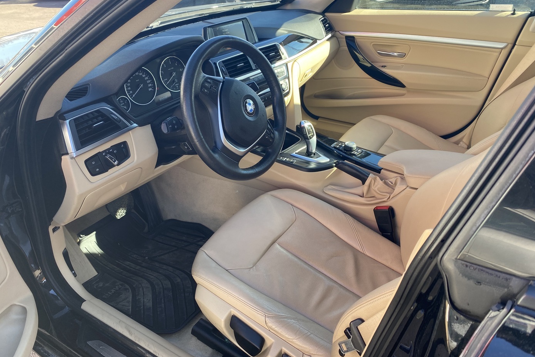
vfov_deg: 46.4
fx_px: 416
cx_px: 271
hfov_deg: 65.5
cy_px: 166
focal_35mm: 28
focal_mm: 4.25
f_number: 1.8
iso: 32
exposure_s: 1/163
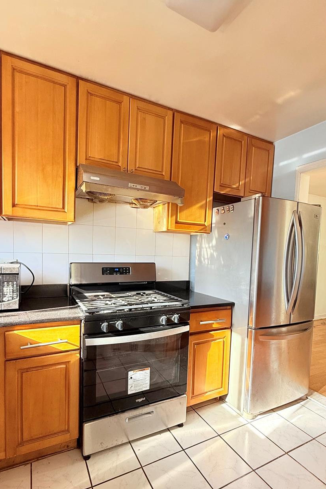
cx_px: 148
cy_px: 270
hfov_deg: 67.2
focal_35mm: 18
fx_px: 245
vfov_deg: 89.7
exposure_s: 1/99
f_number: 2.2
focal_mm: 2.22
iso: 125
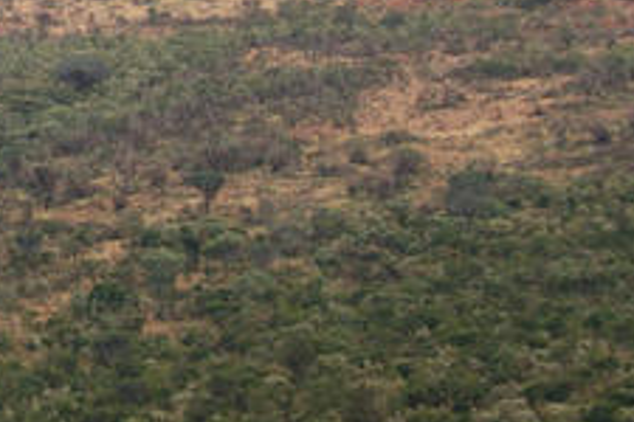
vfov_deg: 6.3
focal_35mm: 215
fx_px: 3786
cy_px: -124
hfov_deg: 9.3
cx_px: -273
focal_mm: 46
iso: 100
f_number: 7.1
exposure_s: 1/200
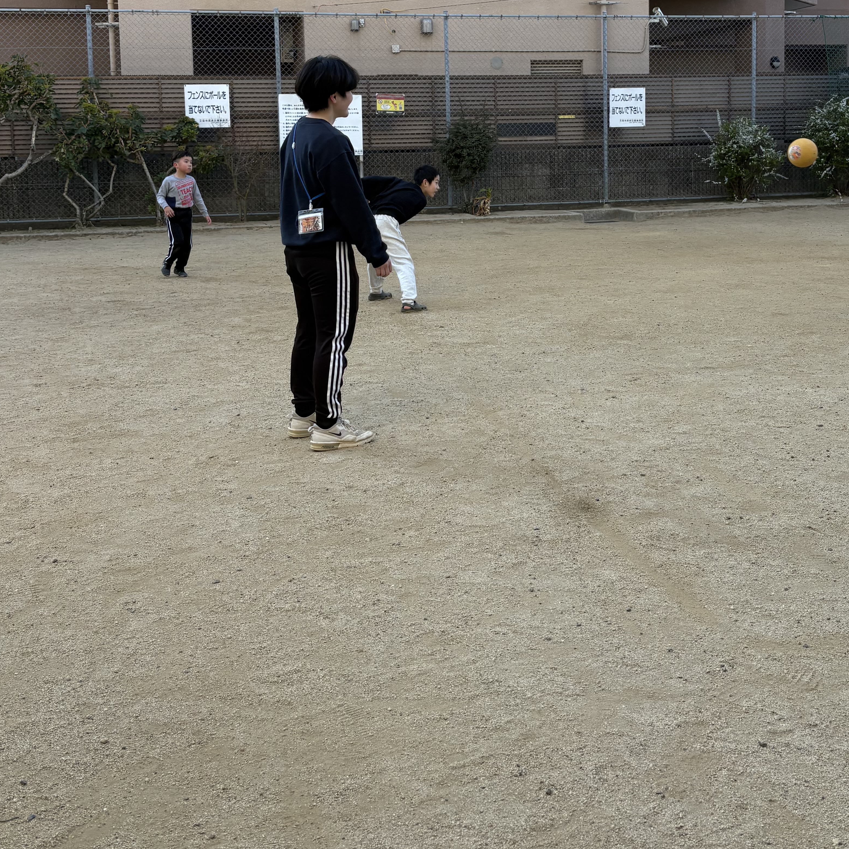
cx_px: 509
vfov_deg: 39.2
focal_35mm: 42
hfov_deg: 39.9
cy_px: 234
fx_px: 1165
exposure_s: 1/1016
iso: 64
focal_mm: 5.96
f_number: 1.6
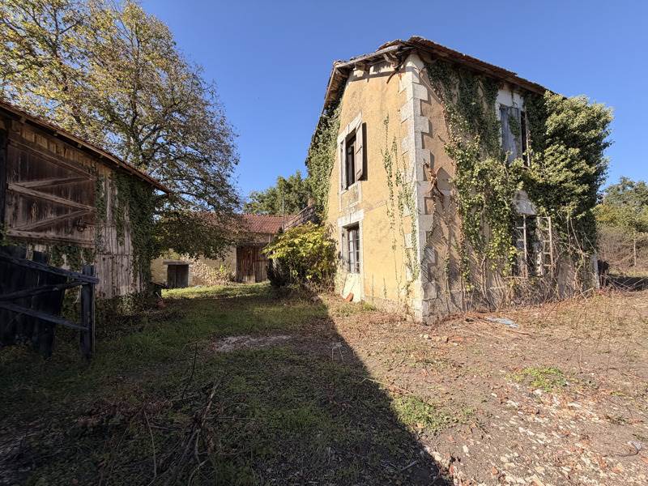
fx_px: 262
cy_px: 243
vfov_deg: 85.7
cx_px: 324
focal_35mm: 14
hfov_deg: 102.1
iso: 40
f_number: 2.2
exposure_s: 1/709
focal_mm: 2.22
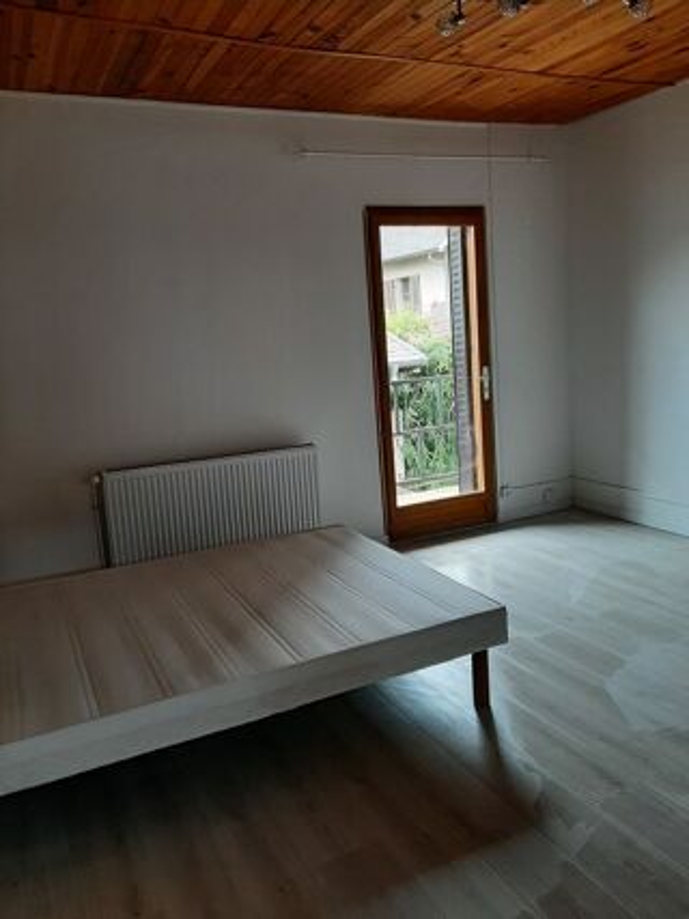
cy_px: 460
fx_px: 690
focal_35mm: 26
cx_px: 344
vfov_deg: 67.3
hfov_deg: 53.0
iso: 50
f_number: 1.7
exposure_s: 1/60
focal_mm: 3.93
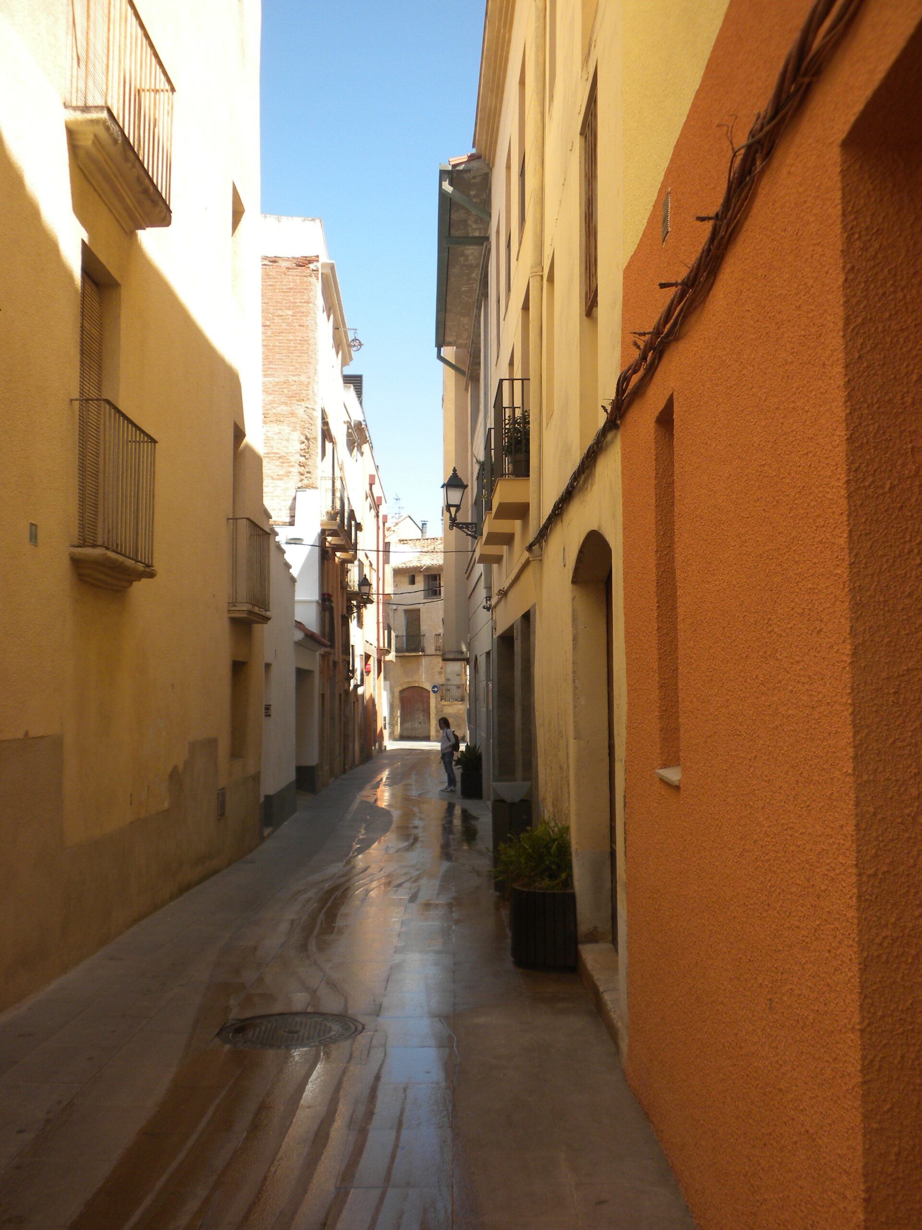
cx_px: 461
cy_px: 615
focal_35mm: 37
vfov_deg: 50.1
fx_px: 1314
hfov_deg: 38.7
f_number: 3.5
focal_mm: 6.6
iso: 64
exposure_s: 1/330
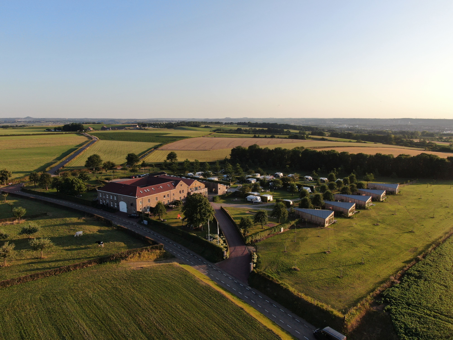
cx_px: 226
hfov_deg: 69.4
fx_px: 327
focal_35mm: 25
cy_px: 170
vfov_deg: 54.9
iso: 100
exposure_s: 1/500
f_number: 2.8
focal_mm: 4.48
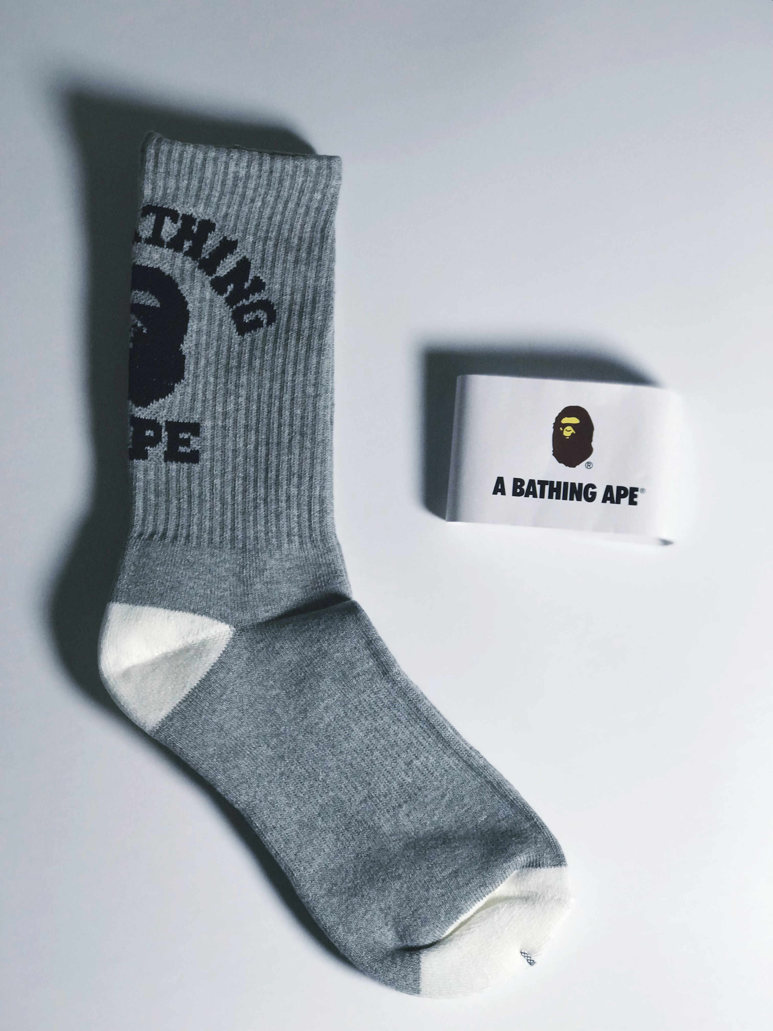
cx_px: 386
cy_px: 516
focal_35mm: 57
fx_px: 1697
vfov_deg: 33.8
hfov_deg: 25.7
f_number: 2.8
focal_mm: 6.6
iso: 20
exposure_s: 1/162
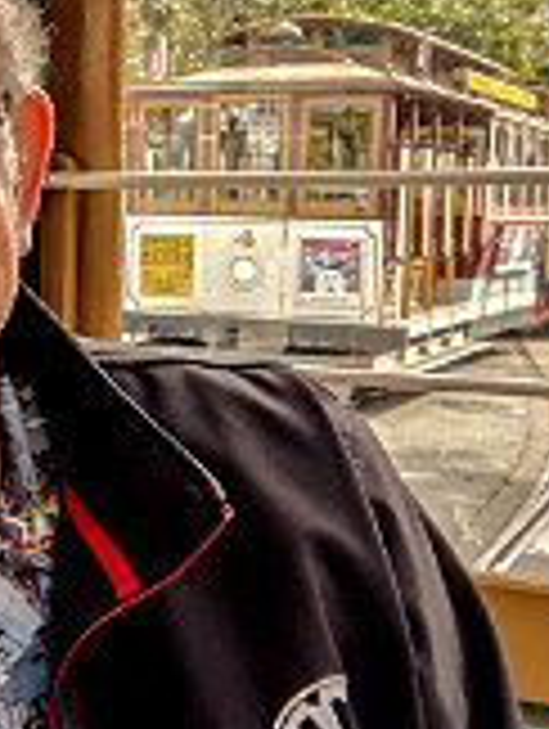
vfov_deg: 26.3
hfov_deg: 18.8
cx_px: -124
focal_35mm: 74
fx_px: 1561
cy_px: 310
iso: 41
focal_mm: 2.5
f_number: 2
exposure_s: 1/394
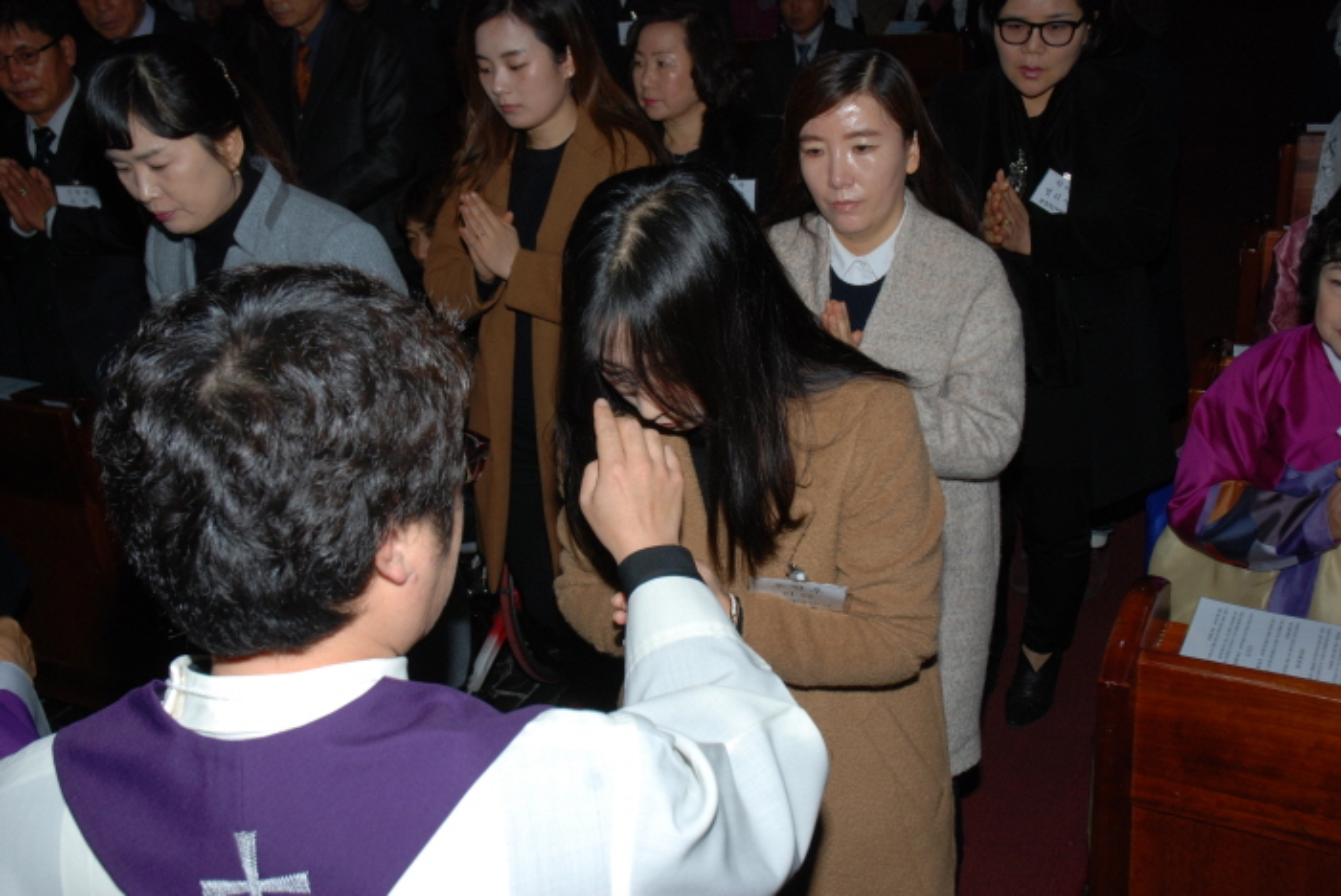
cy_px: 448
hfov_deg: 51.2
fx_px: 1398
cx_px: 670
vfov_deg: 35.6
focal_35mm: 38
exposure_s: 1/60
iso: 200
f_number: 8
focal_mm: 25
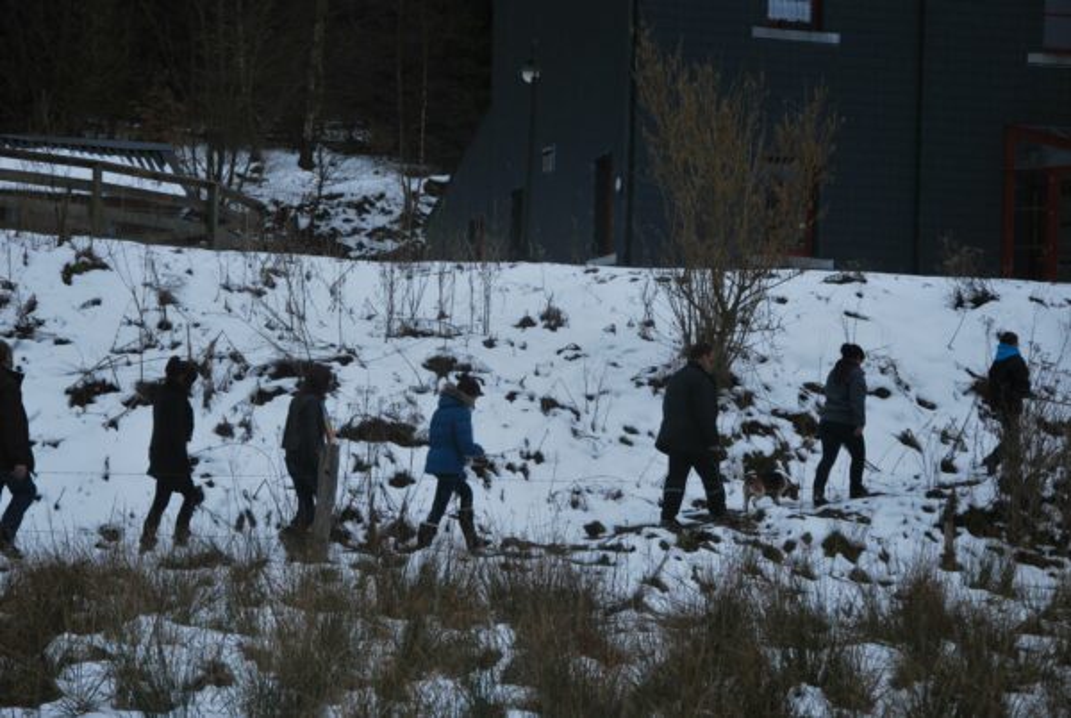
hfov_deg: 20.6
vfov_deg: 13.9
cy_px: 359
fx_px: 2950
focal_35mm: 99
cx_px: 536
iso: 200
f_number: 5.6
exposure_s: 1/500
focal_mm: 66
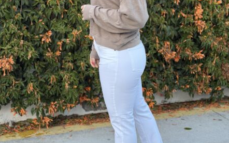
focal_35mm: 69
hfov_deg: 29.8
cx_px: 113
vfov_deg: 18.9
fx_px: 431
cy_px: 57
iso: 80
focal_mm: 6.76
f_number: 1.78
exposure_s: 1/121
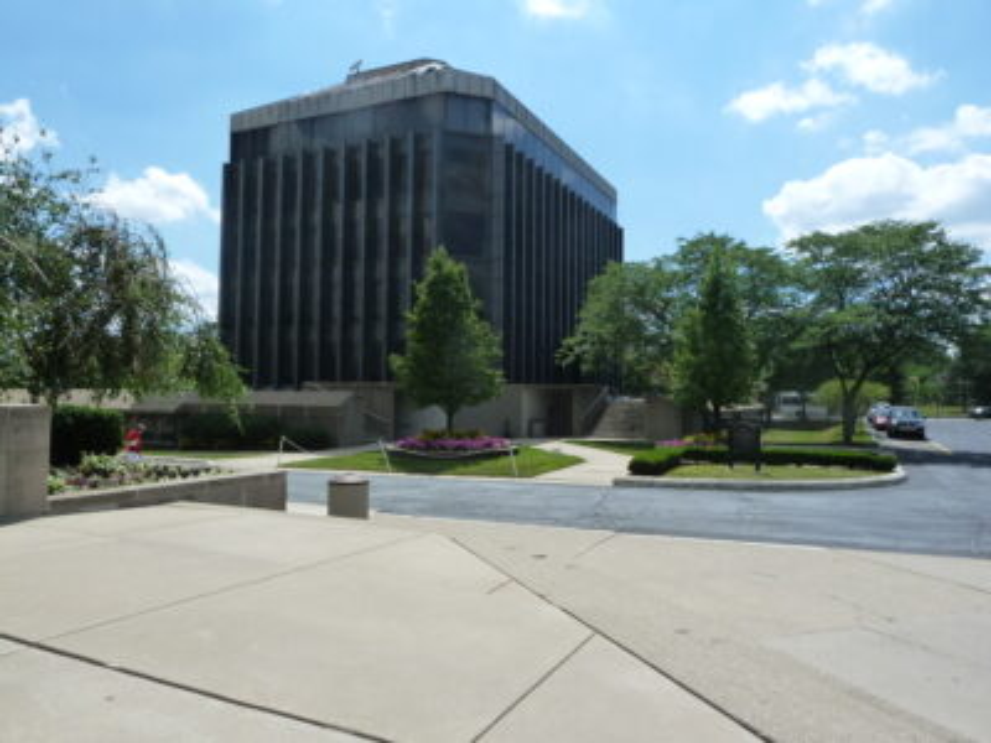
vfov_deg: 54.9
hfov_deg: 69.4
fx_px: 716
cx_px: 496
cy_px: 372
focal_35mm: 25
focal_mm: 4.1
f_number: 5.6
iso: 125
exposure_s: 1/400
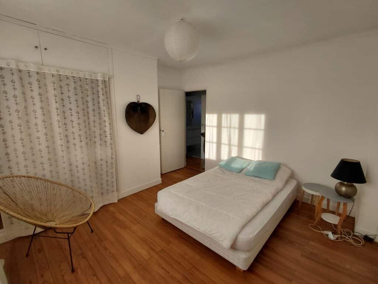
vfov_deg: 78.1
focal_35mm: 16
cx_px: 189
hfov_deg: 94.5
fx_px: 175
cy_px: 142
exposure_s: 1/367
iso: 40
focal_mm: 1.64
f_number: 2.2
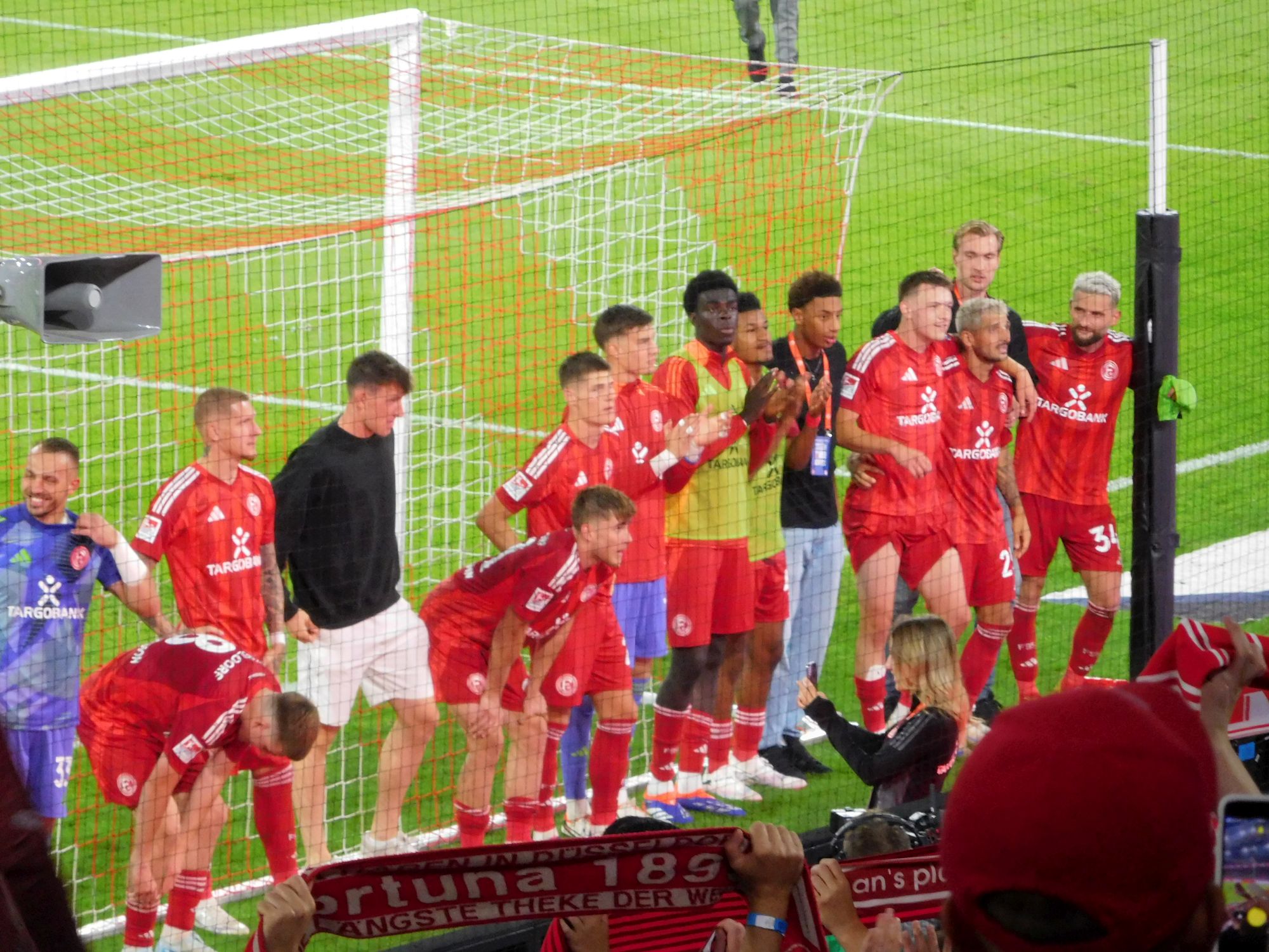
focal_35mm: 280
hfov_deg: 7.1
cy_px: 476
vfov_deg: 5.3
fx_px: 10265
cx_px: 634
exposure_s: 1/60
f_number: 5.8
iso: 640
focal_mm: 50
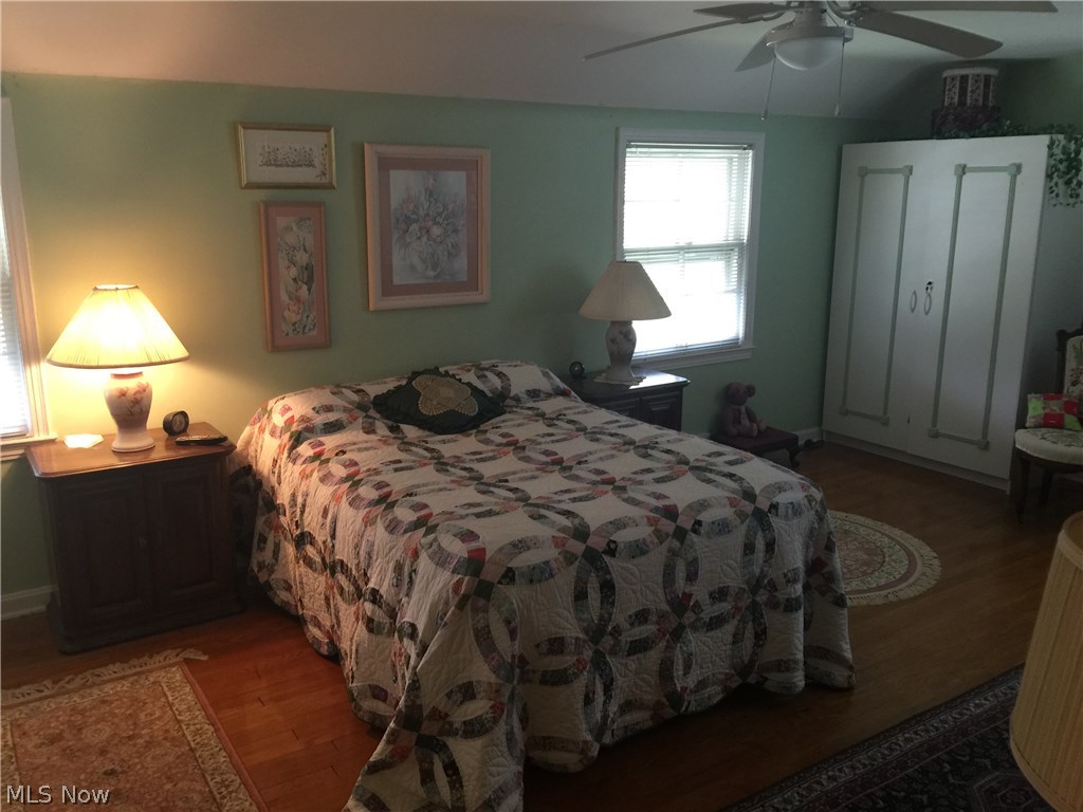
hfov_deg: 61.7
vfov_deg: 48.2
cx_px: 542
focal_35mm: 29
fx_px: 907
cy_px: 406
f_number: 2.2
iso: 80
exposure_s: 1/15
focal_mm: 4.15
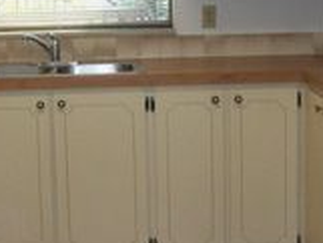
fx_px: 812
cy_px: 55
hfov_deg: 22.3
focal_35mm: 87
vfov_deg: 16.9
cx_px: 90
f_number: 3.3
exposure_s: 1/60
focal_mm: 5.1
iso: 200
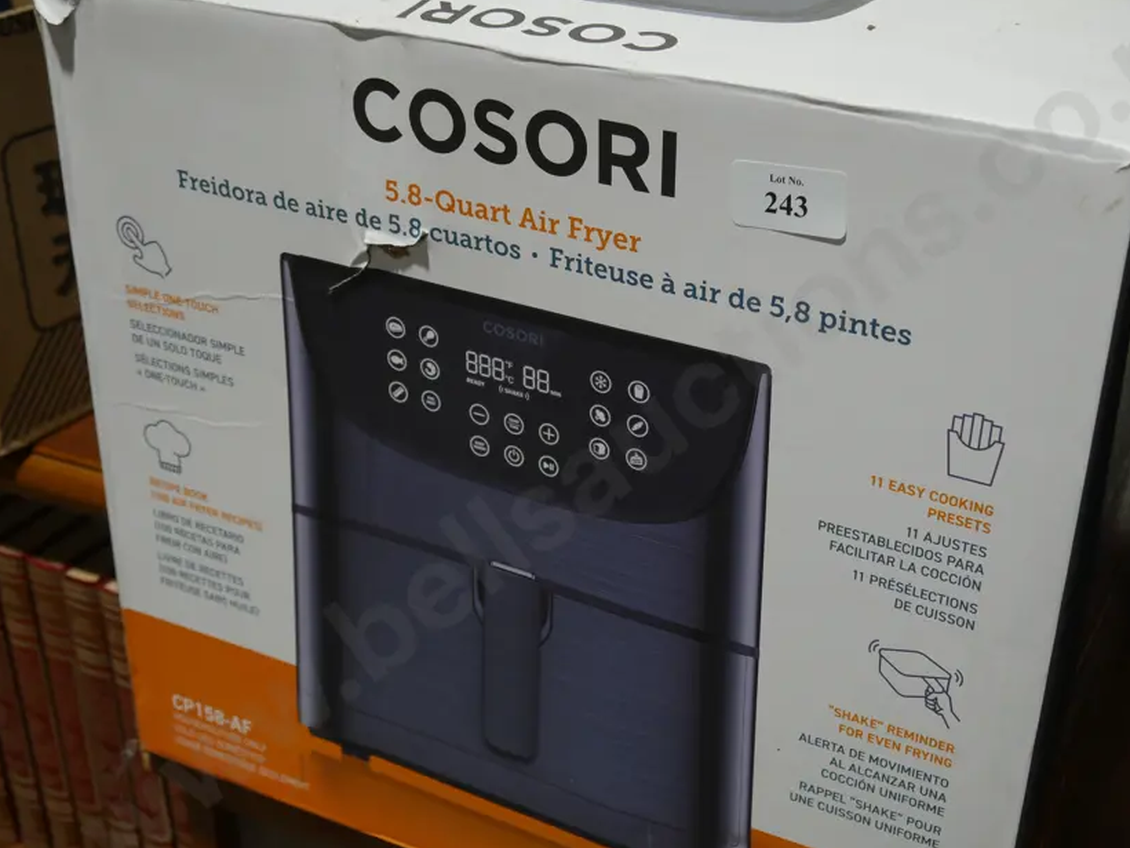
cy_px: 430
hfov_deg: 38.1
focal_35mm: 50
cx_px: 659
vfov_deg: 29.1
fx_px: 1632
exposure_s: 1/80
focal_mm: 20
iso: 200
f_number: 4.4
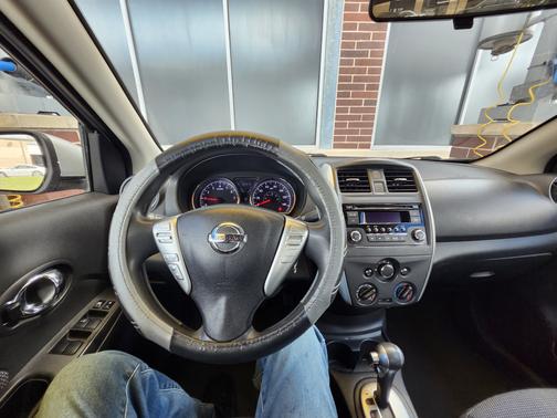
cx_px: 278
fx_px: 209
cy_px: 209
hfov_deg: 106.2
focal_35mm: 13
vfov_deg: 89.9
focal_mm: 1.74
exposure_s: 1/60
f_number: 2.2
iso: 64
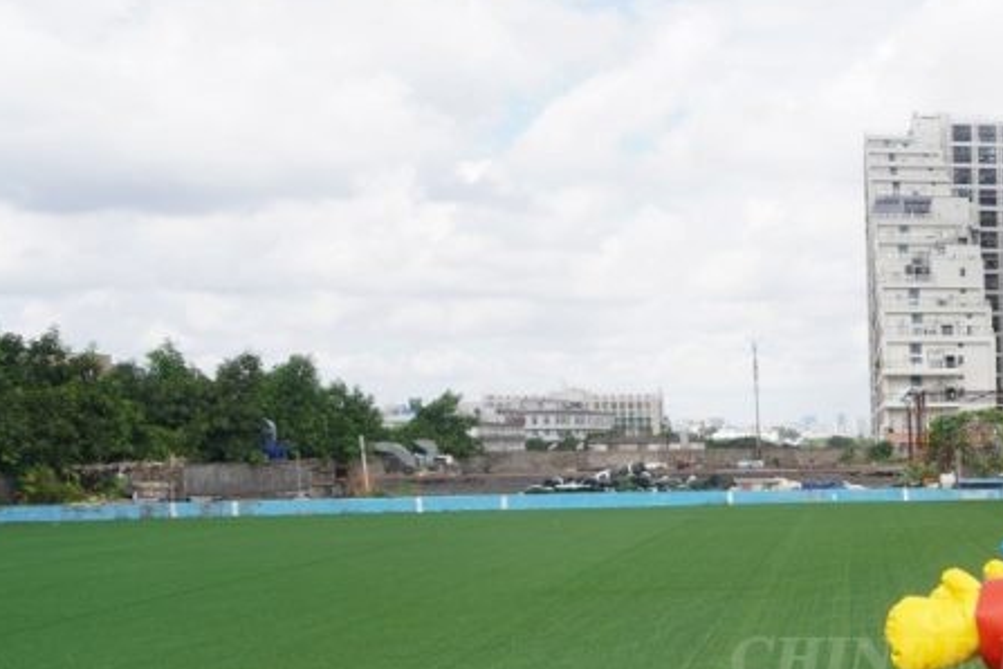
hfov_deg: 31.6
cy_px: 702
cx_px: 1138
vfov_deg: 23.4
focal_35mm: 55
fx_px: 1532
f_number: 5
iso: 100
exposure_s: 1/400
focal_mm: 16
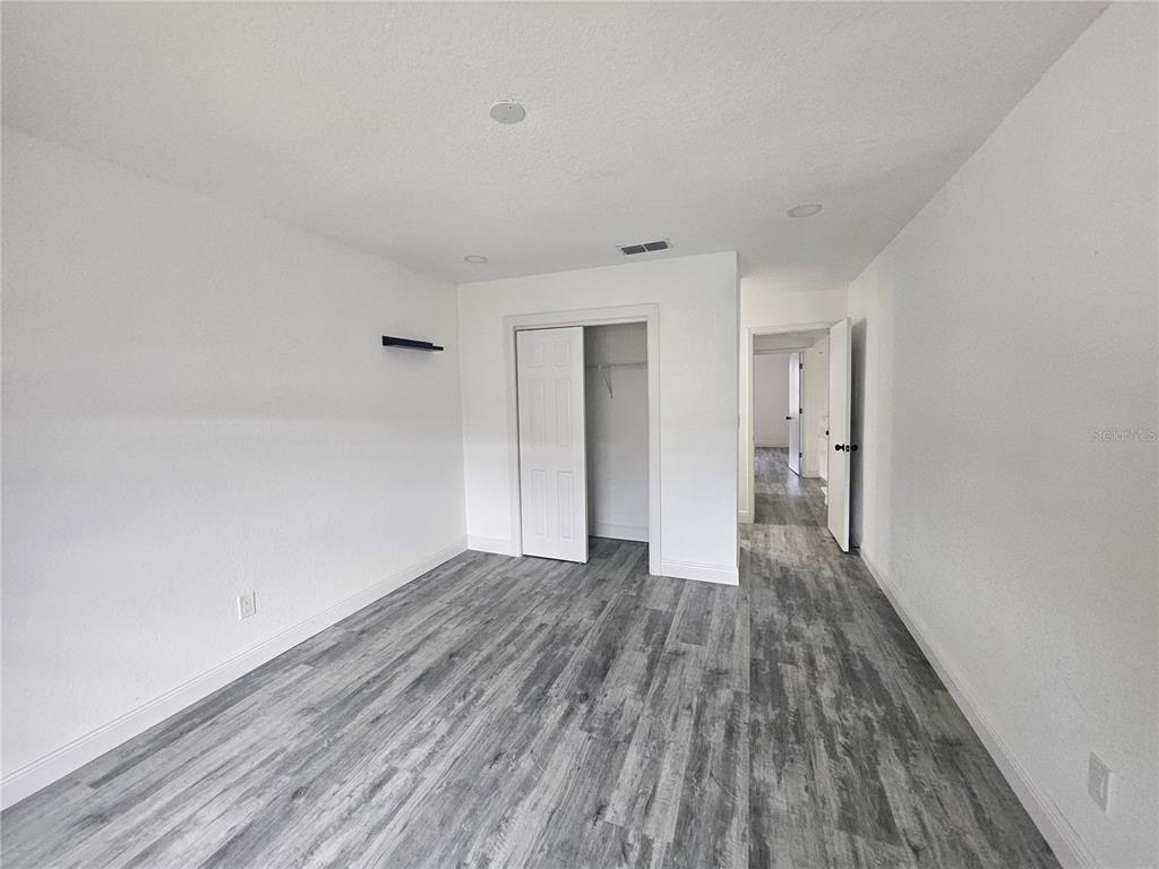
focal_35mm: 13
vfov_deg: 89.9
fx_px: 435
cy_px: 434
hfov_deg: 106.2
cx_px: 580
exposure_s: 1/60
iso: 200
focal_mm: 1.7
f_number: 2.2
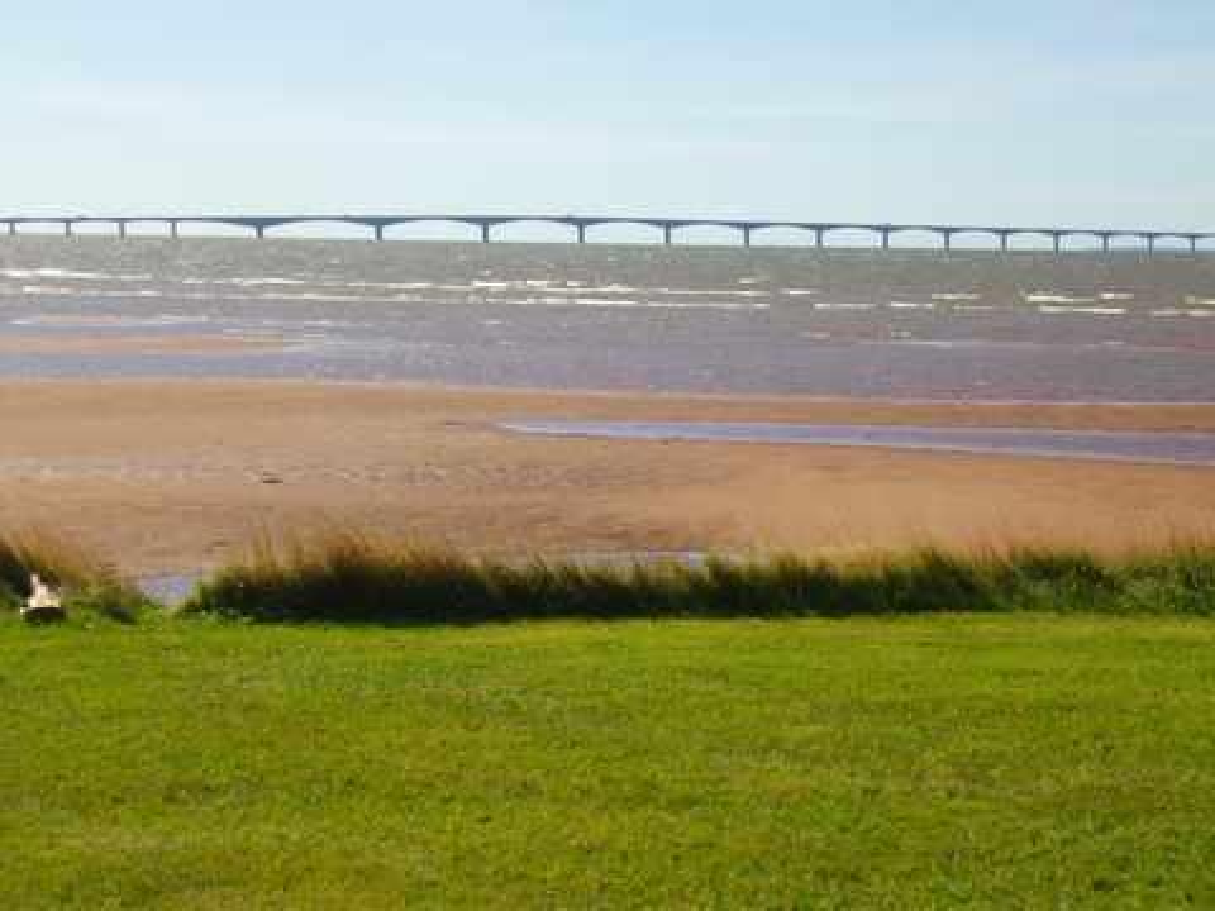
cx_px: 608
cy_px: 456
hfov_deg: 25.3
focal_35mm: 77
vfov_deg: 19.1
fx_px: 2703
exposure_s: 1/200
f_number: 8.5
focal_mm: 12.8
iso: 100
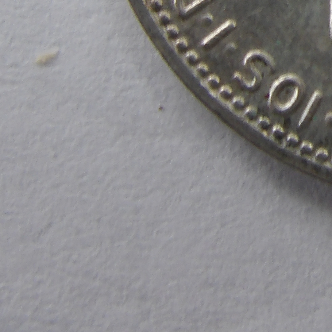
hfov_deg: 8.0
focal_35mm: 216
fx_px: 2344
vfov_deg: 8.0
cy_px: -127
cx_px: 481
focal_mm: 9.2
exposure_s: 1/42
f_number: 5.3
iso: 100
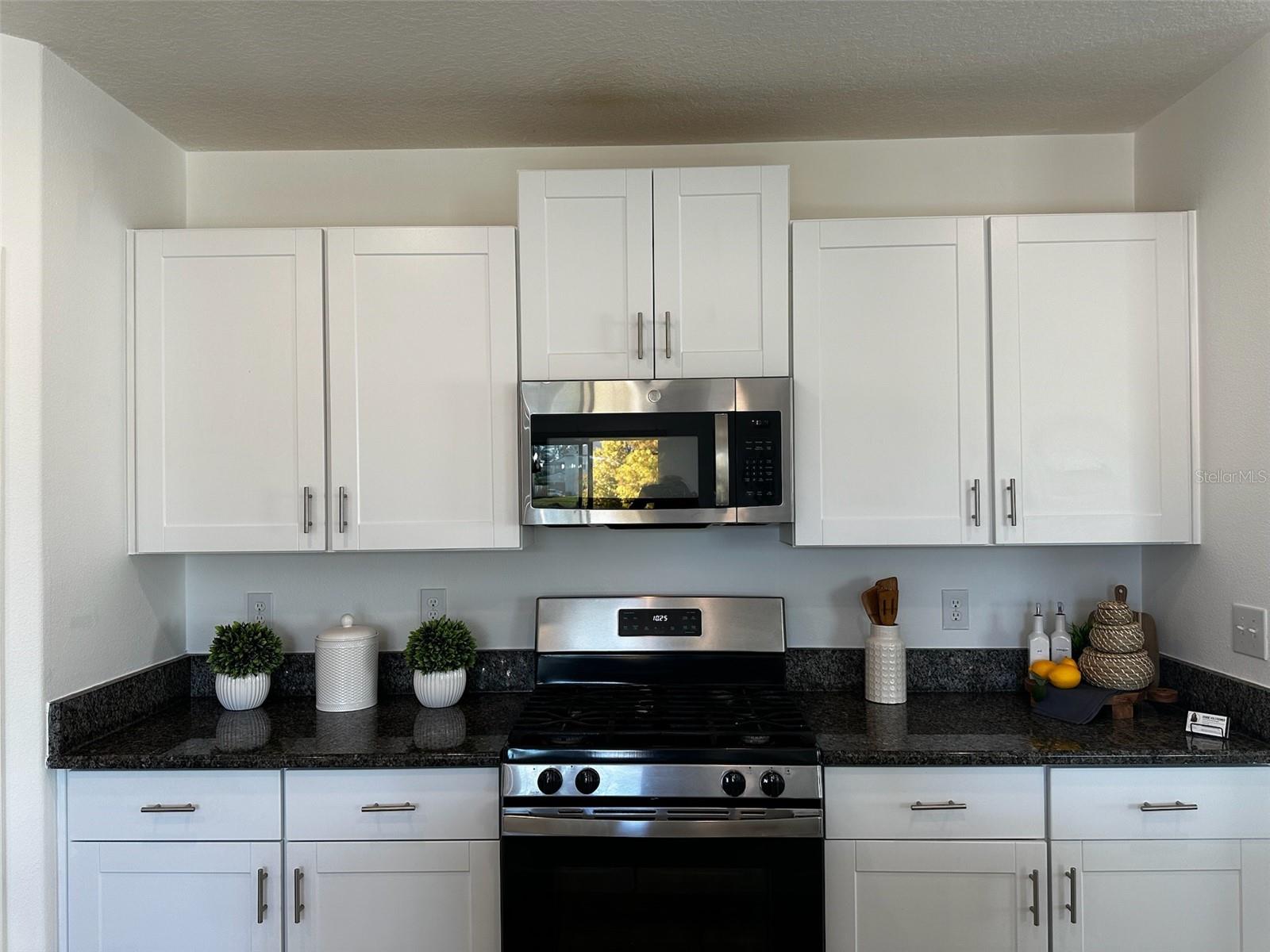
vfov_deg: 56.8
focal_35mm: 24
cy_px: 476
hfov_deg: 71.6
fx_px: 881
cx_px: 635
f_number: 1.78
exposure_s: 1/120
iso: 64
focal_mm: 6.86
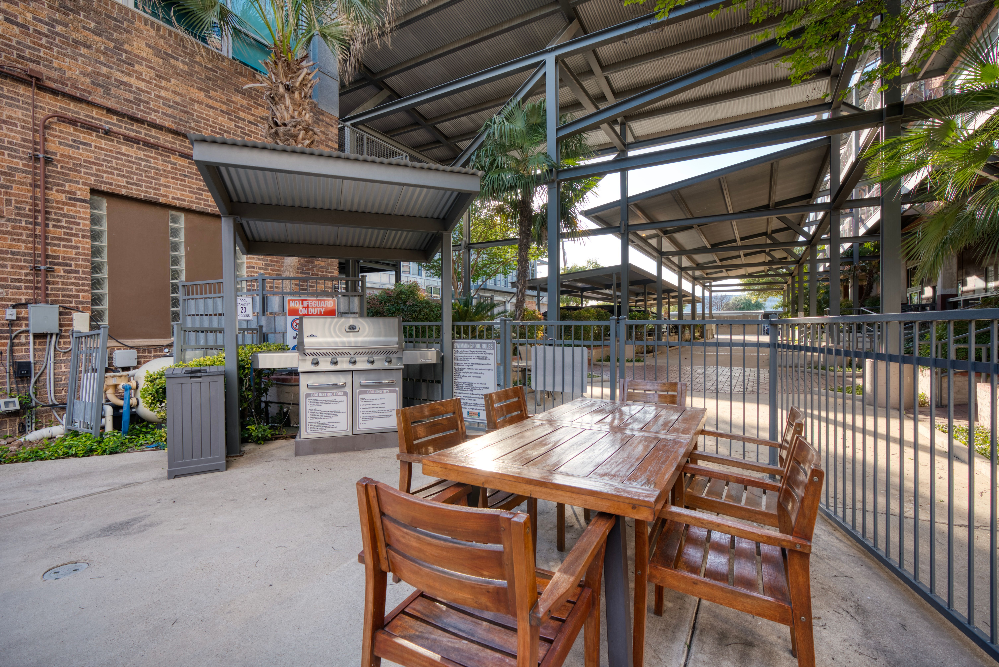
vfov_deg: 73.8
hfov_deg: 96.7
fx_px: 444
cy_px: 334
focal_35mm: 16
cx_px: 500
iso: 100
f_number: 7.1
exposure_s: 1/6
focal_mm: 16
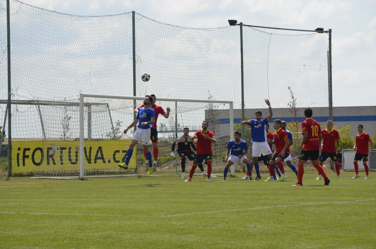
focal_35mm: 135
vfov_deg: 10.1
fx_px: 1407
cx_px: 188
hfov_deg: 15.2
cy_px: 124
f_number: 7.1
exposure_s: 1/1600
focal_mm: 90
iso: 400
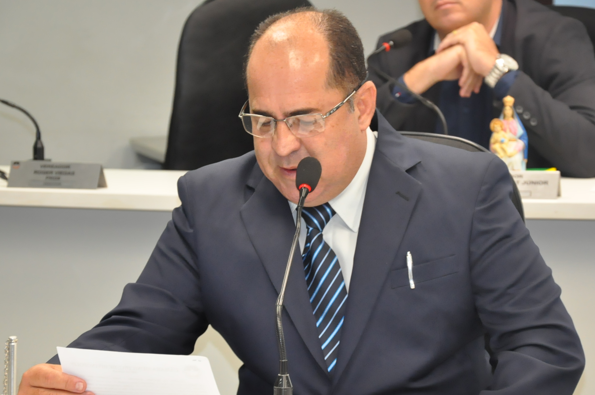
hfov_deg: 14.9
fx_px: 2278
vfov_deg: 9.9
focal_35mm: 138
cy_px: 210
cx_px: 297
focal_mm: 80
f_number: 5.3
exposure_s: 1/60
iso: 2000
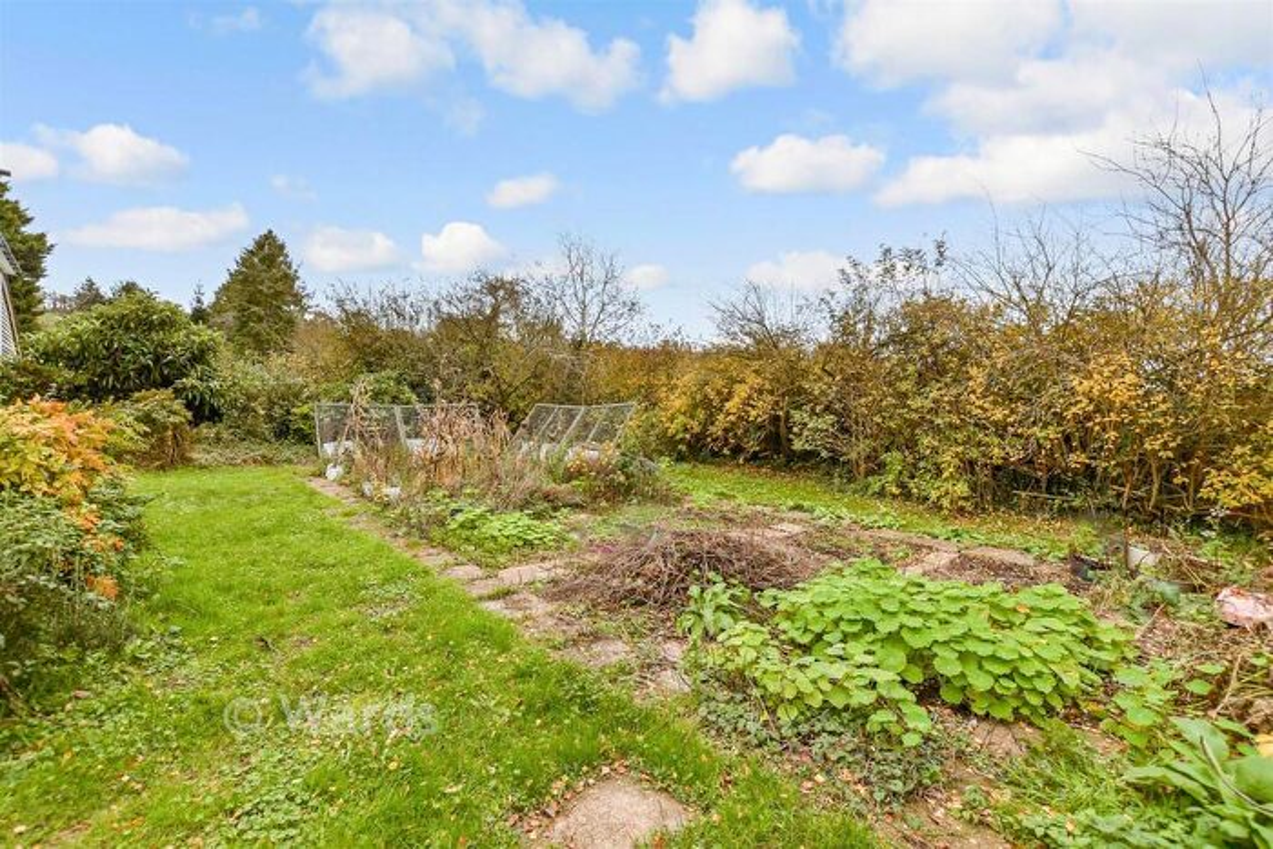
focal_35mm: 15
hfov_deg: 100.4
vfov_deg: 77.4
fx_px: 530
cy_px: 424
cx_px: 636
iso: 200
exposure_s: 1/50
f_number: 8
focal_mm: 10
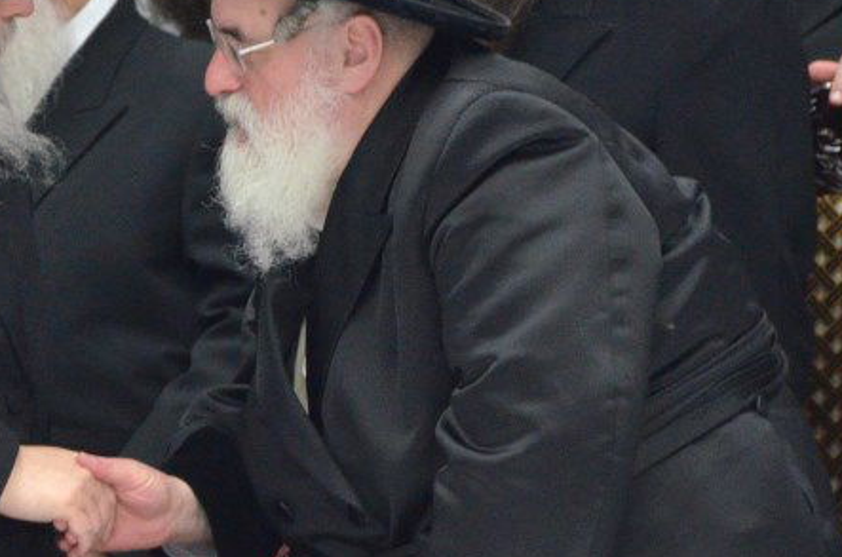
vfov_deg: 1.6
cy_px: 312
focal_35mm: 867
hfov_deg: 2.4
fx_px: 20227
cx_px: 192
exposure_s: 1/160
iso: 2000
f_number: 5.6
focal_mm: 250
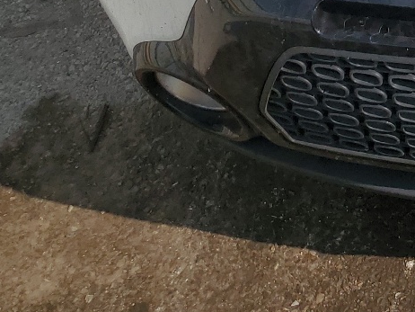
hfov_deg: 18.5
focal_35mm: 90
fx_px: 1080
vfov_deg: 15.4
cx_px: 674
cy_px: -133
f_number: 1.5
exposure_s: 1/5000
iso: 50
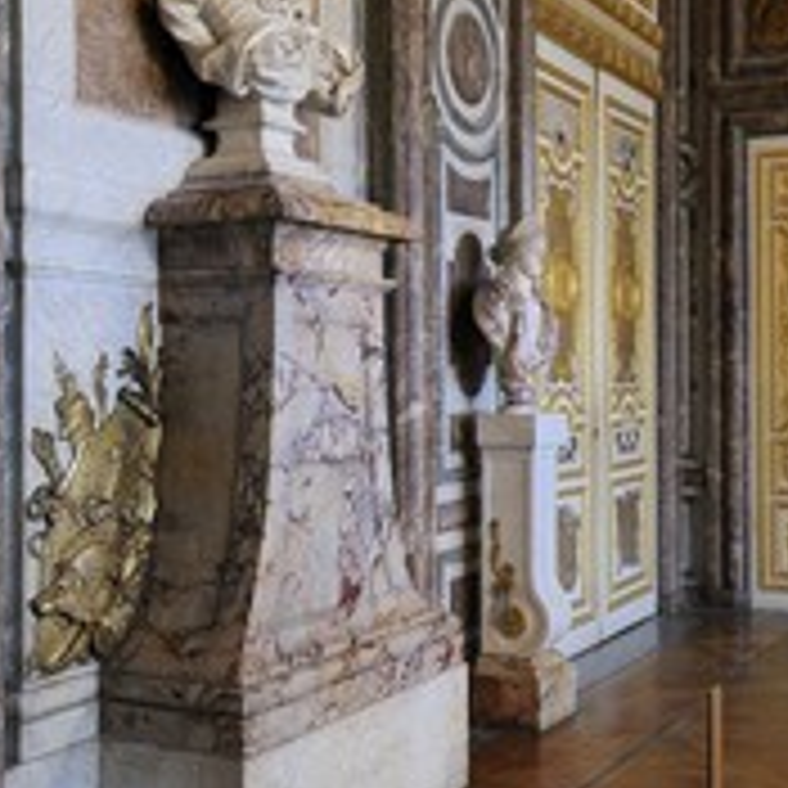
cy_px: 212
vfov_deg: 34.1
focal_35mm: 49
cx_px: 455
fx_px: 1262
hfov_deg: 34.6
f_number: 16
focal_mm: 24
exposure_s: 5
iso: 200
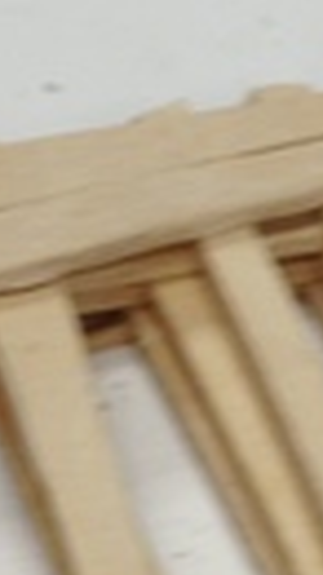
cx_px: 354
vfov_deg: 15.2
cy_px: 376
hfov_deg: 8.5
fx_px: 2150
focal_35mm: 141
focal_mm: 4.28
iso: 50
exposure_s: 1/40
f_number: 2.4
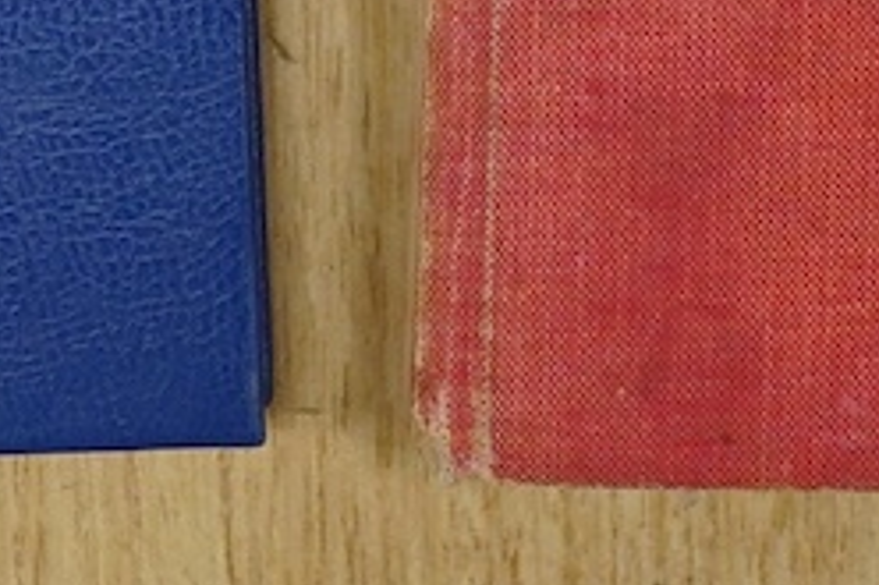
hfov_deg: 10.1
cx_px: 338
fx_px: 4978
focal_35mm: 204
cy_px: -617
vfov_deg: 6.5
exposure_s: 1/320
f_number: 3.5
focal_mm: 30
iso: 2500
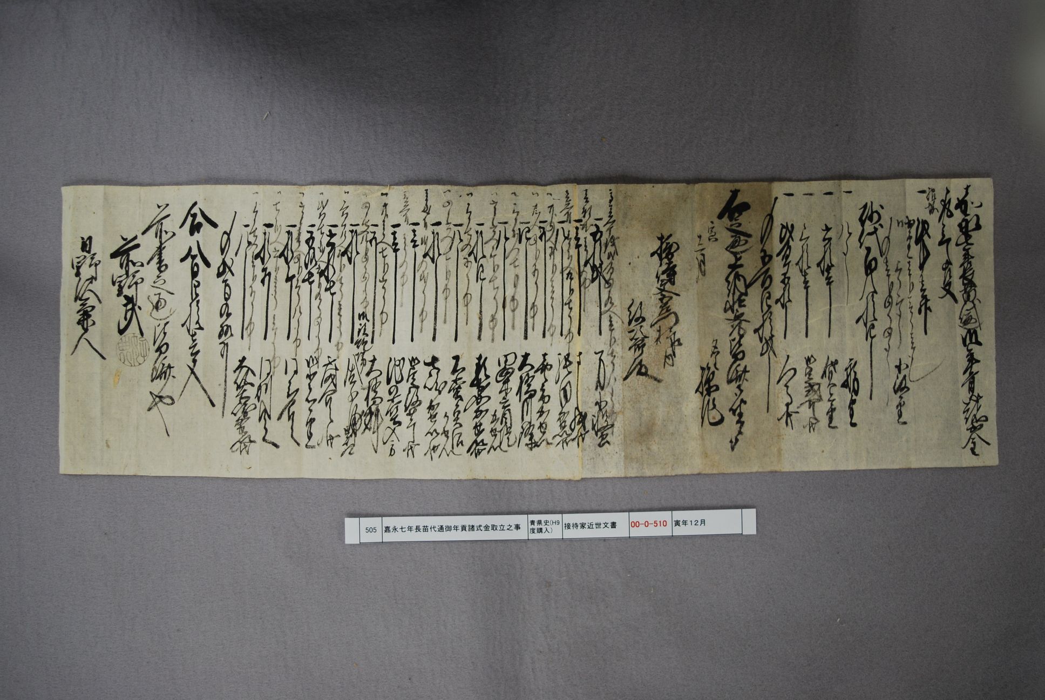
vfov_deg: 37.0
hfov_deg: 53.1
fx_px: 1046
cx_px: 522
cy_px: 350
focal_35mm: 36
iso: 200
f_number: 4
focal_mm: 24
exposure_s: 1/50
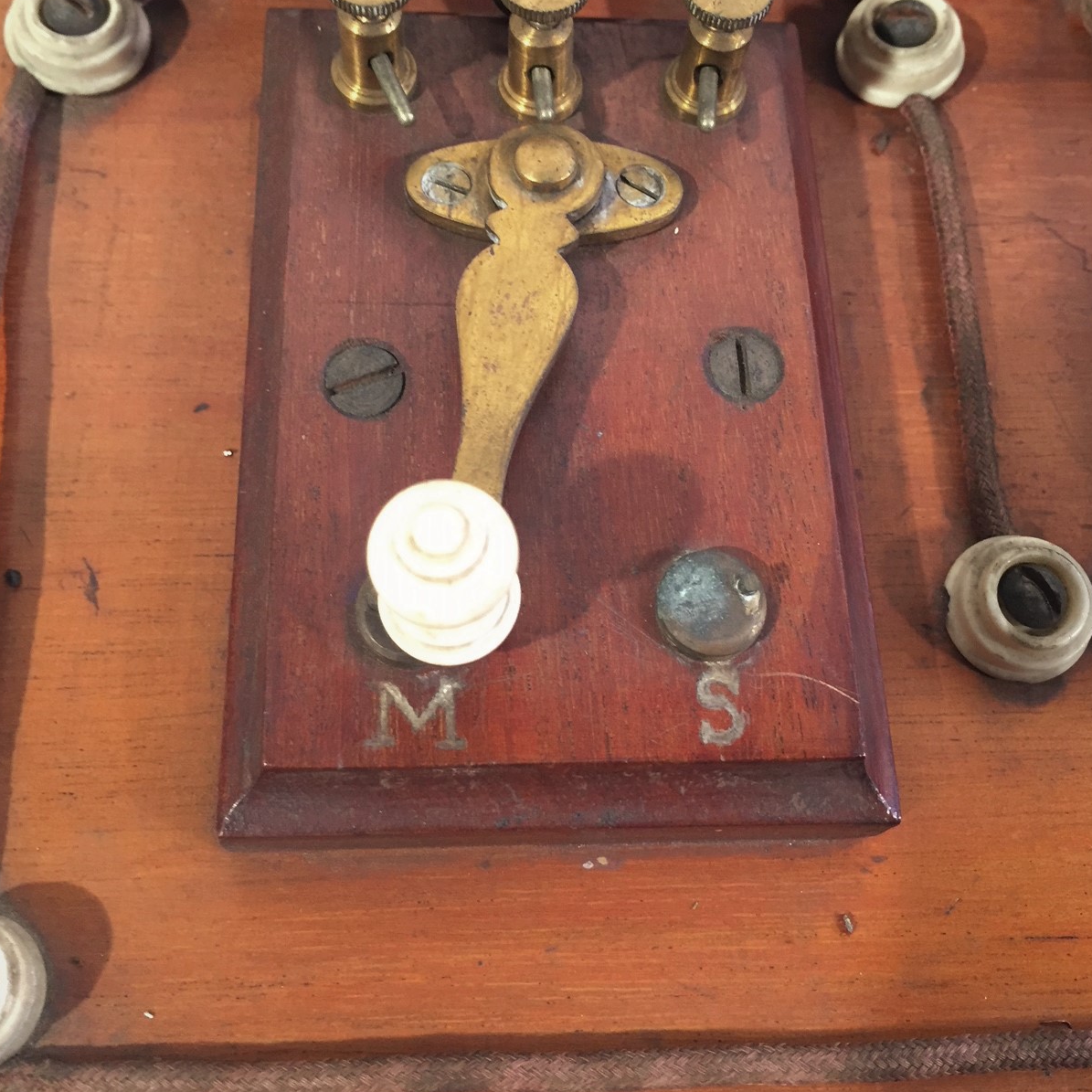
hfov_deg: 47.2
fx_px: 1249
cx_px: 550
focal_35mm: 35
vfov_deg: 47.0
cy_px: 458
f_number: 2.2
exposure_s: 1/33
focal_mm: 4.15
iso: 200
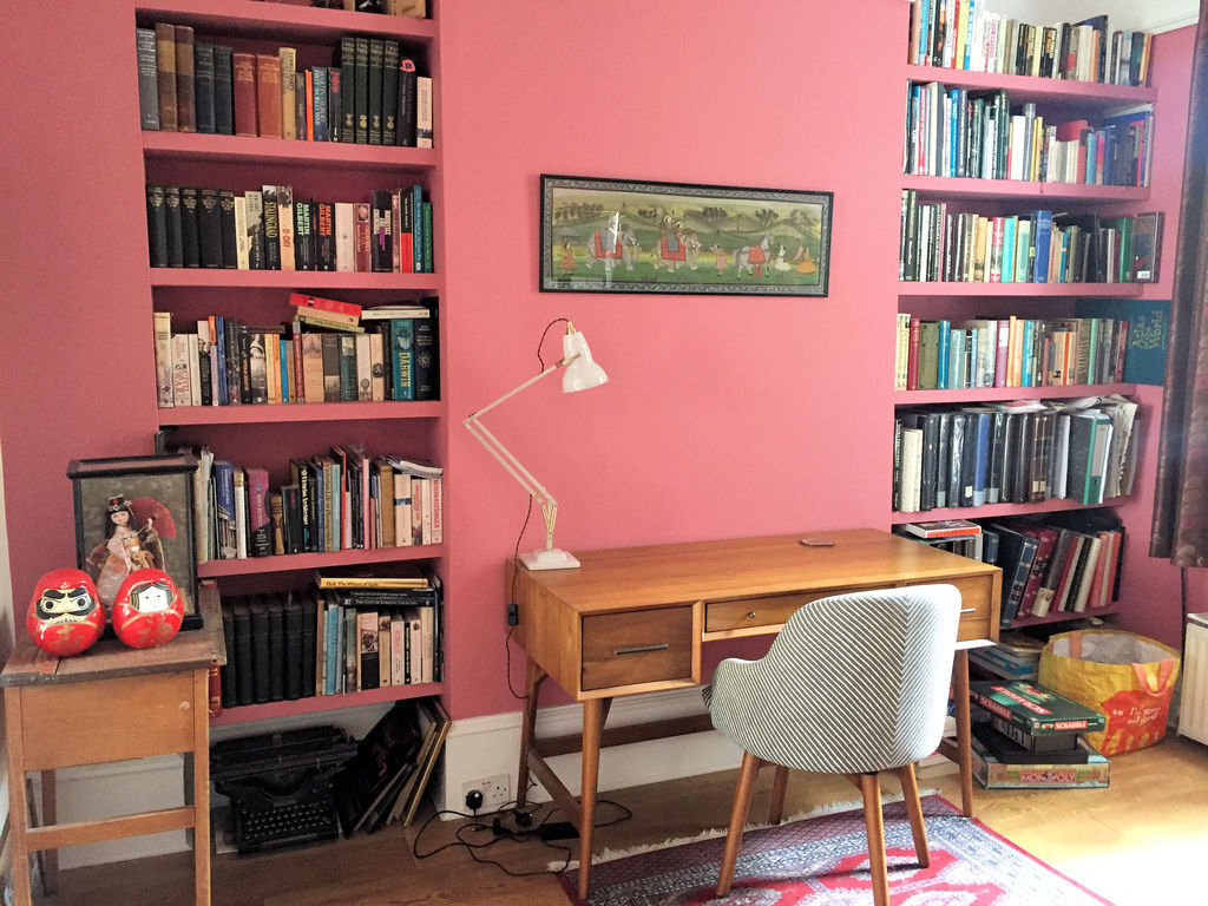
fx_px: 1012
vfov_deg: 48.2
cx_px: 604
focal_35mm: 29
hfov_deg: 61.7
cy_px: 453
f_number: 2.2
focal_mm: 4.15
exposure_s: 1/17
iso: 250
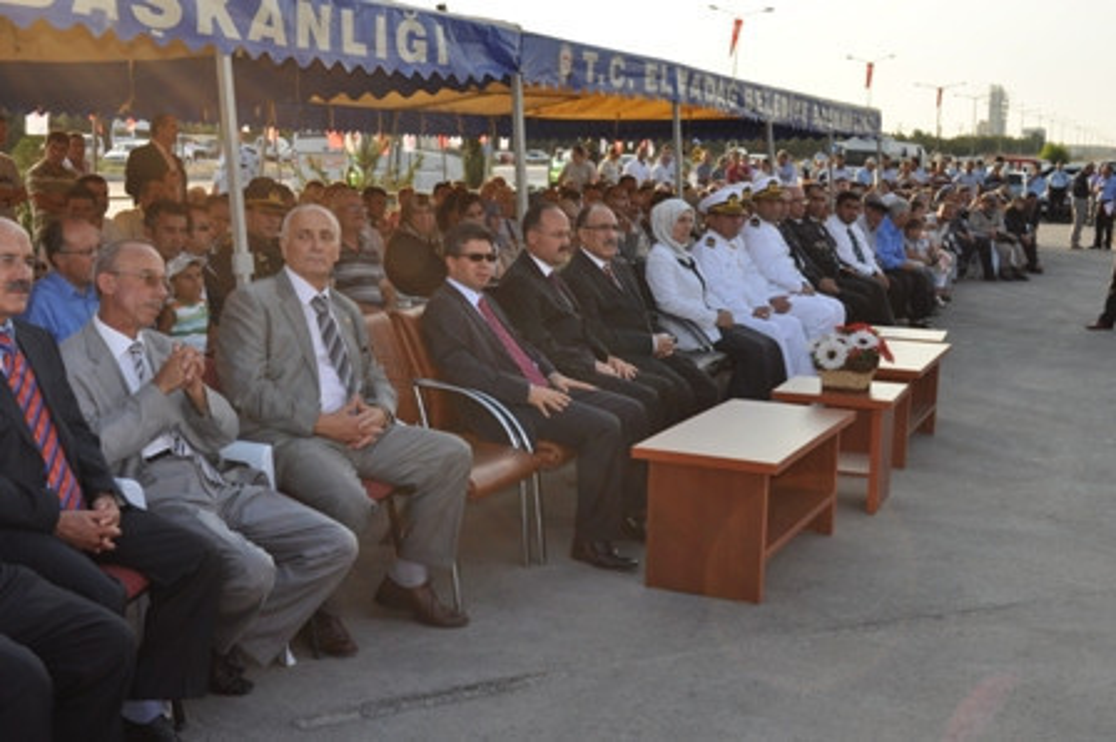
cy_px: 371
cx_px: 558
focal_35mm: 45
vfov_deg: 29.8
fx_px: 1394
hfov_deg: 43.6
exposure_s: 1/200
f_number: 7.1
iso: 200
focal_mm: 30
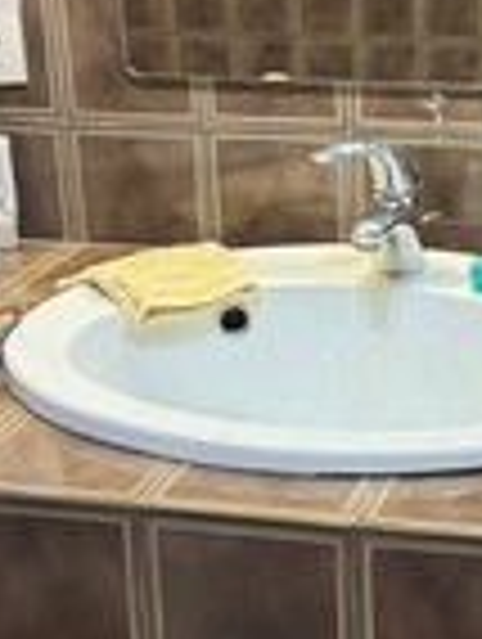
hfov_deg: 18.1
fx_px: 1499
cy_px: 360
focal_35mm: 81
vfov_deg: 24.1
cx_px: 405
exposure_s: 1/50
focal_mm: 6.76
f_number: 1.78
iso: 250
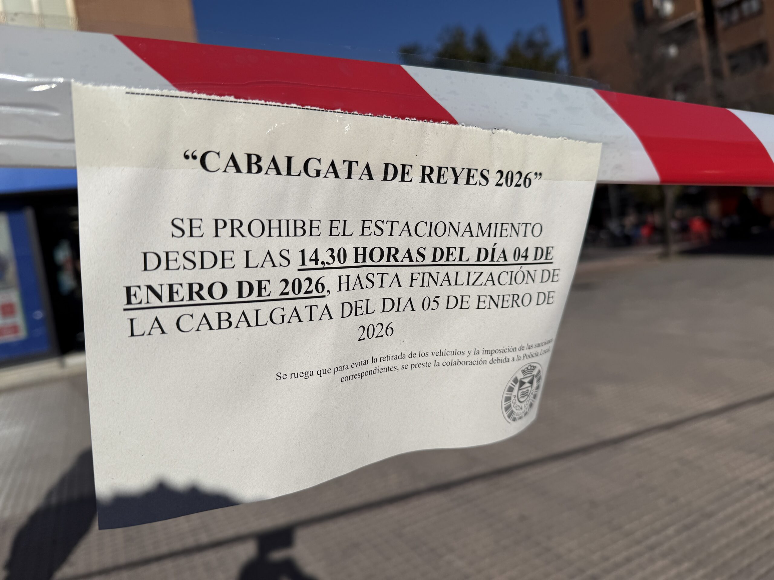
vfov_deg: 56.8
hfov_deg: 71.6
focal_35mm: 24
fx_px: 537
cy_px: 290
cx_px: 387
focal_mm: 6.76
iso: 80
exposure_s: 1/14286
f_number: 1.78
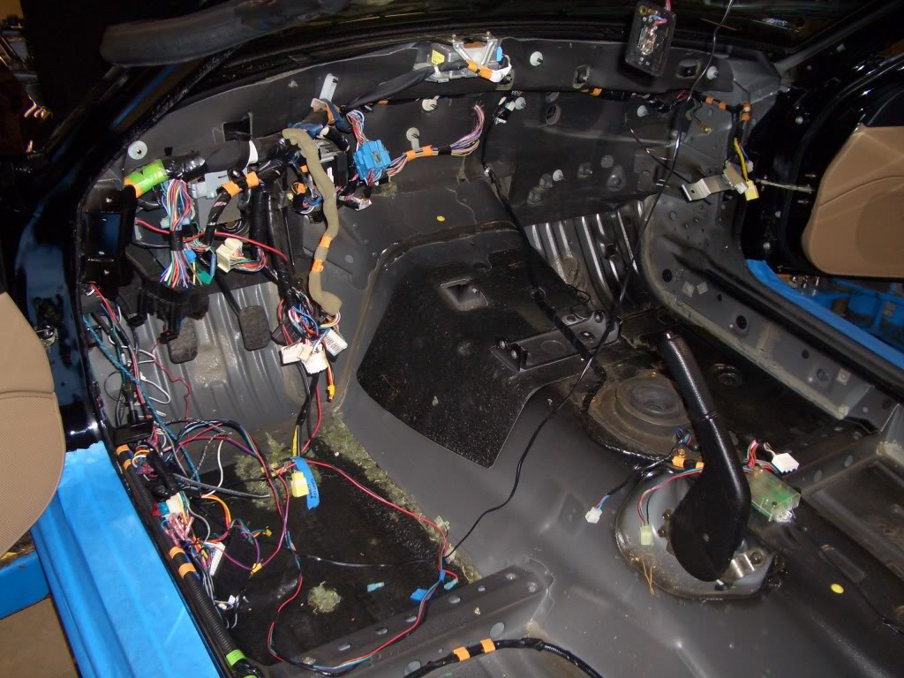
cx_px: 452
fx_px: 914
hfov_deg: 52.6
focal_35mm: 35
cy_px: 339
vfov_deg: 40.7
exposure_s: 1/60
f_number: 2.6
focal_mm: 5.8
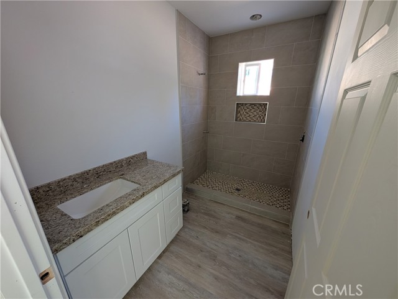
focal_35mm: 12
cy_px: 150
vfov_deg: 94.6
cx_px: 199
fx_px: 138
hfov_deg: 110.5
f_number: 1.7
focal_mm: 2.02
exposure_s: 1/23.8
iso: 82
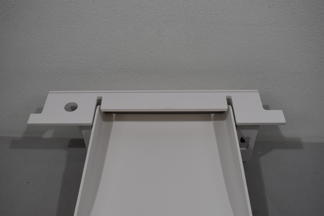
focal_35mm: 38
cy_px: 108
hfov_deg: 51.3
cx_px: 162
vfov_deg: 35.5
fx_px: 337
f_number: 5.6
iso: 400
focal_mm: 25
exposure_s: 1/250
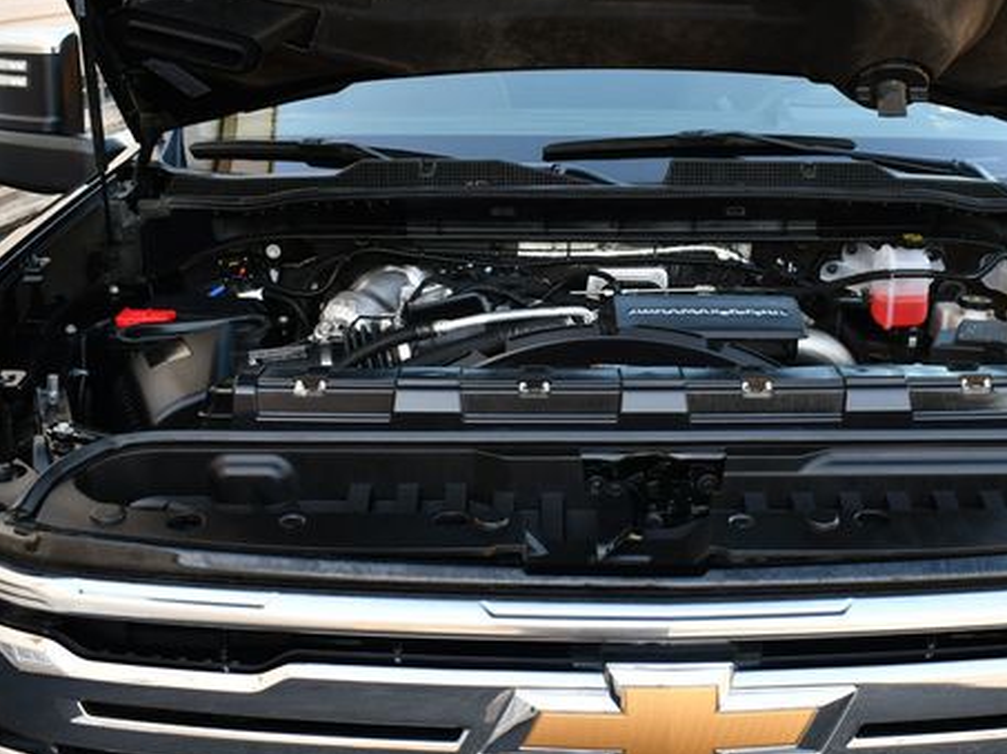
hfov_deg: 38.8
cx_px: 602
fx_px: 1424
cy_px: 354
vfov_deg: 29.6
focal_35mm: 49
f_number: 4.5
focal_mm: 18
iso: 400
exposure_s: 1/250
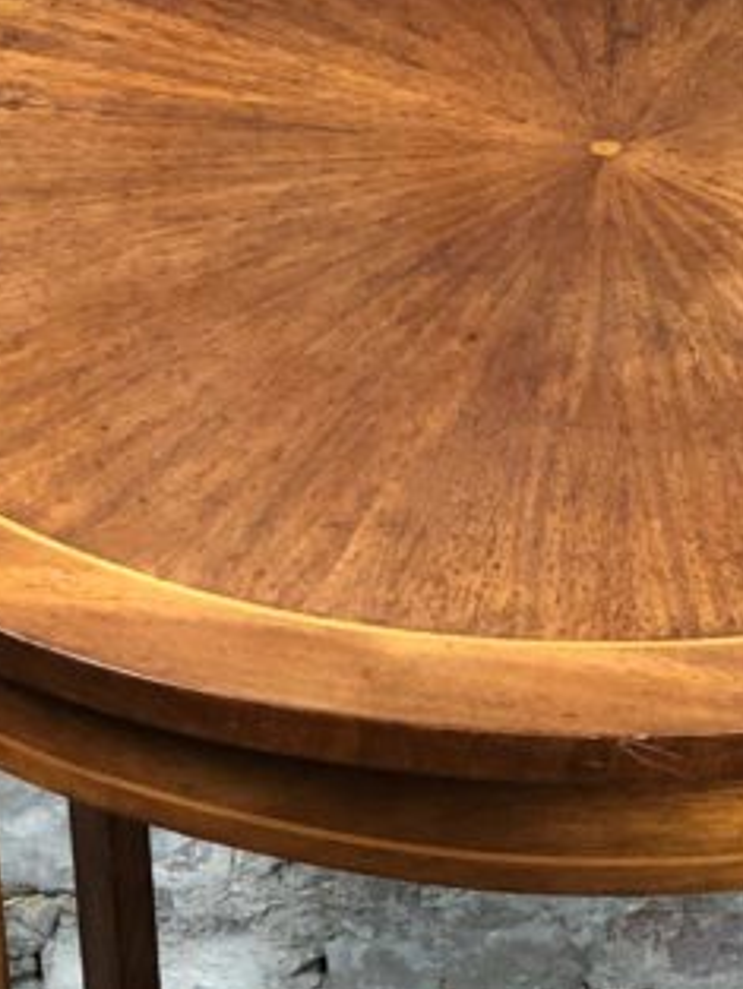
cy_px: 882
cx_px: 658
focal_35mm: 170
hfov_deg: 8.7
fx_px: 4862
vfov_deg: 11.6
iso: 125
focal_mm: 6
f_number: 2.4
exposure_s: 1/33
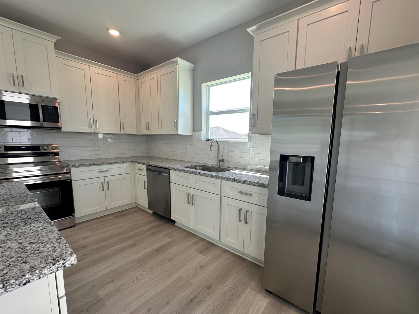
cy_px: 164
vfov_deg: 81.7
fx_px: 182
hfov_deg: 98.1
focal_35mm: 15
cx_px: 219
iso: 50
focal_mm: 2.22
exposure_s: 1/120
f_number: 2.2
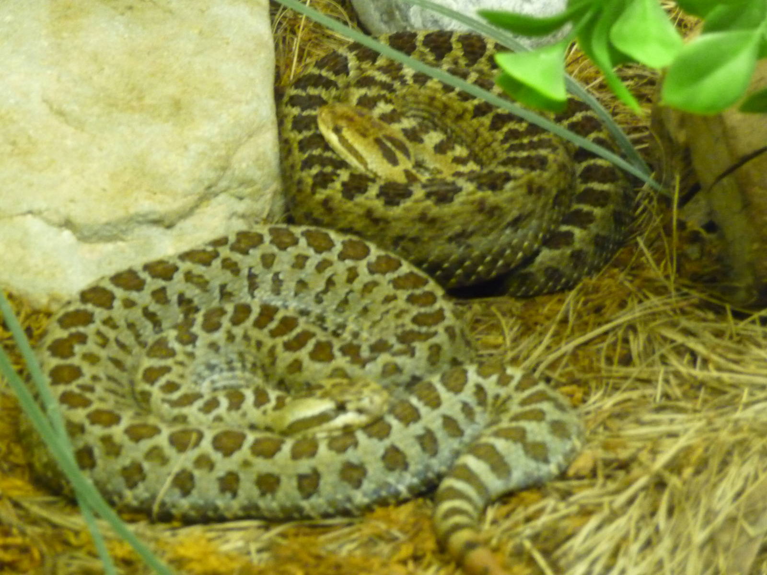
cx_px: 384
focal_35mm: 128
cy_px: 288
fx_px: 2836
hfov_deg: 15.4
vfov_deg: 11.6
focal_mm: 21.8
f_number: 4.7
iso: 800
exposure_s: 1/13
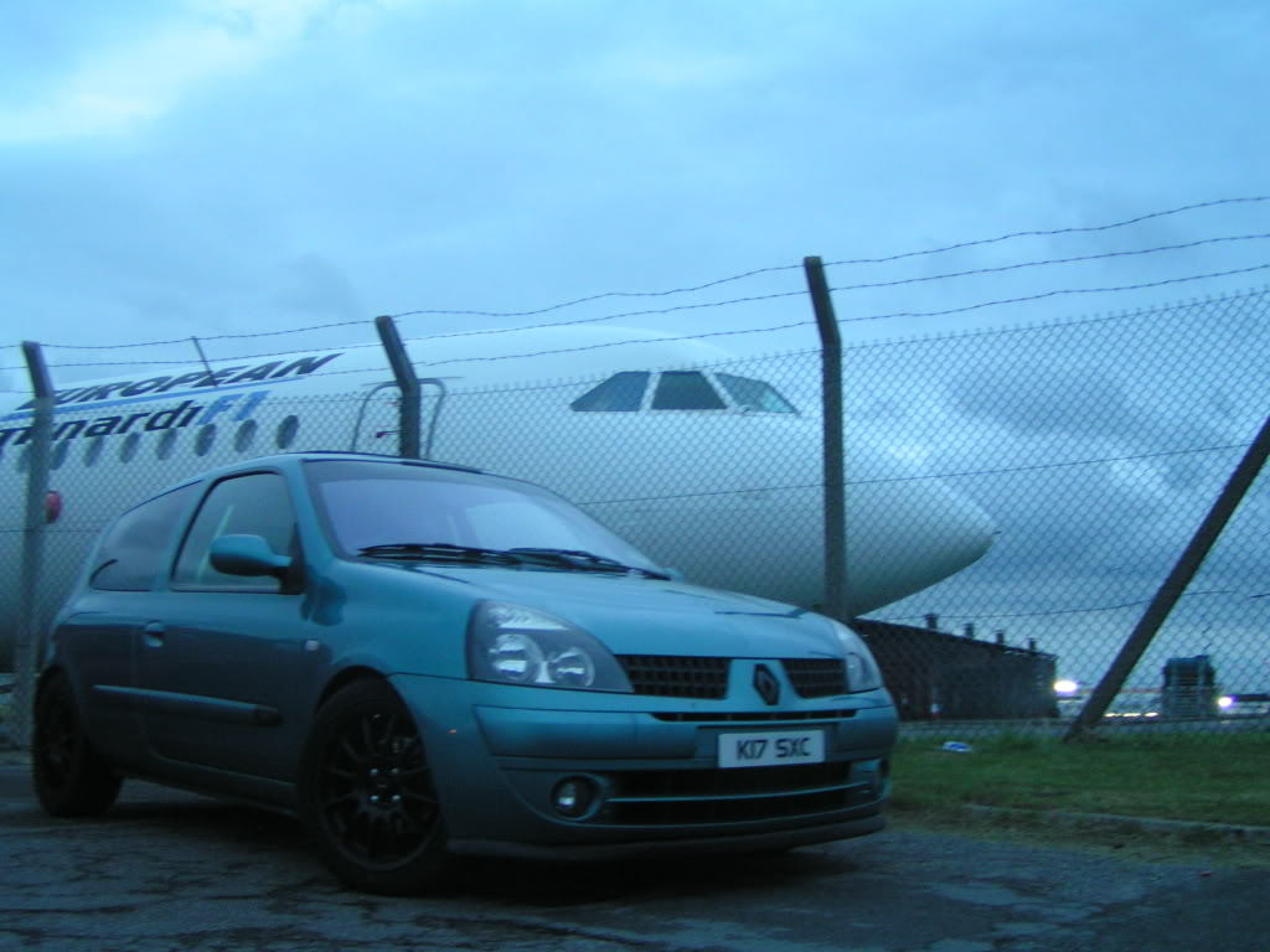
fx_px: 1394
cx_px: 635
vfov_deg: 37.7
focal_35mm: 38
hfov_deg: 49.0
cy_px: 476
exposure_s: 1/20
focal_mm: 5.8
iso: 200
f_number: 2.8
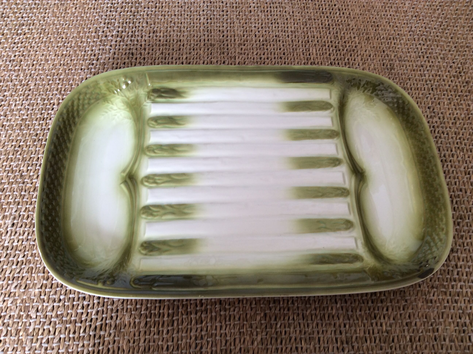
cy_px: 177
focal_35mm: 32
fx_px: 437
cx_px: 236
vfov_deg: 44.1
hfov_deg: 56.9
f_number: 2.4
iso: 32
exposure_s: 1/25
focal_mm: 3.3
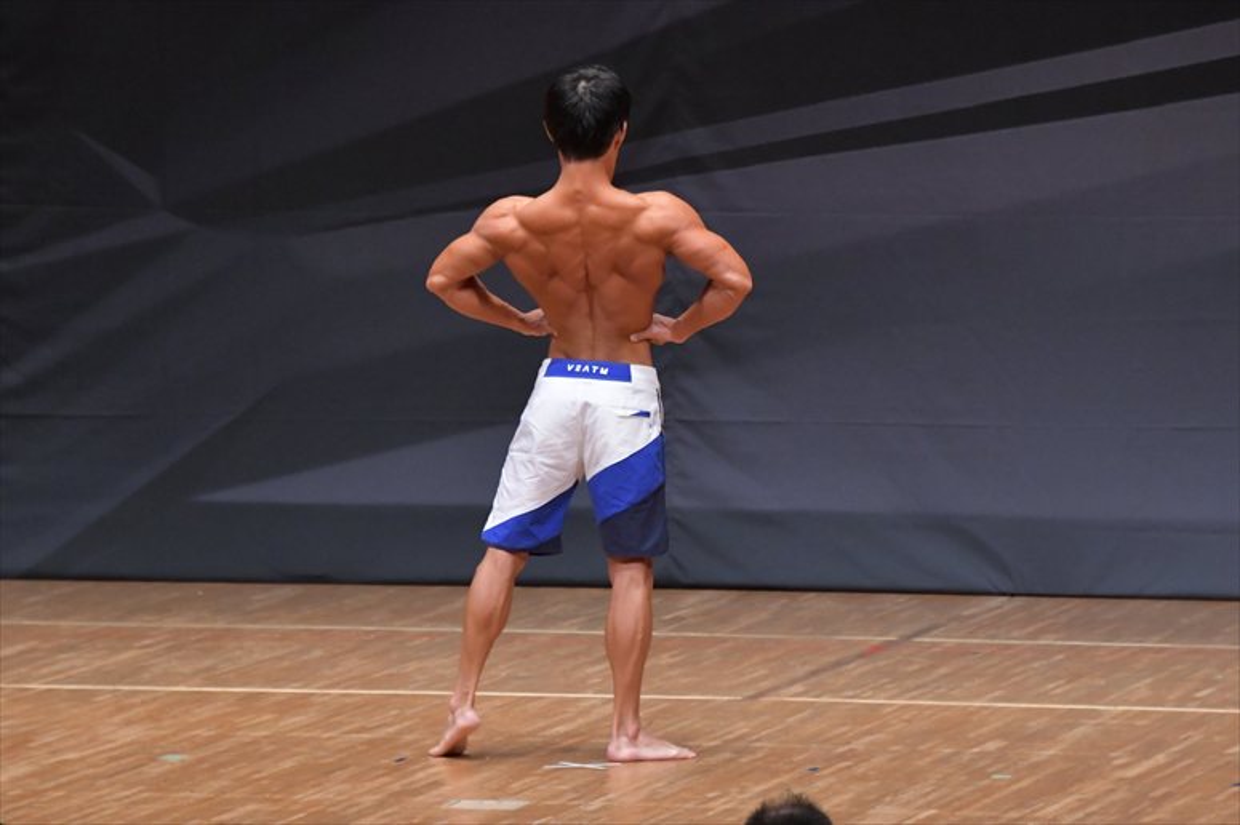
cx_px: 620
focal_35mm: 300
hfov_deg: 6.9
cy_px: 412
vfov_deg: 4.6
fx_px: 10328
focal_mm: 200
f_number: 5.6
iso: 6400
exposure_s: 1/400
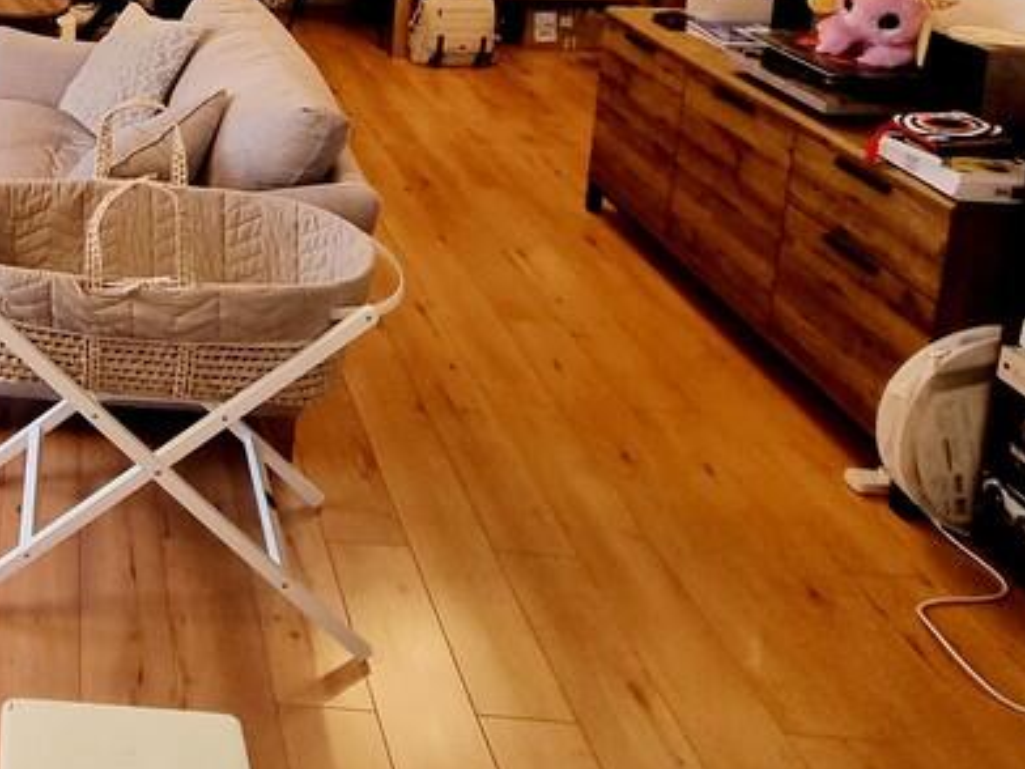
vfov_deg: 34.6
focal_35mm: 34
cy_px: -123
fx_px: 1007
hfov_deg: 44.6
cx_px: -31
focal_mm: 2.2
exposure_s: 1/50
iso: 250
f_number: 2.2
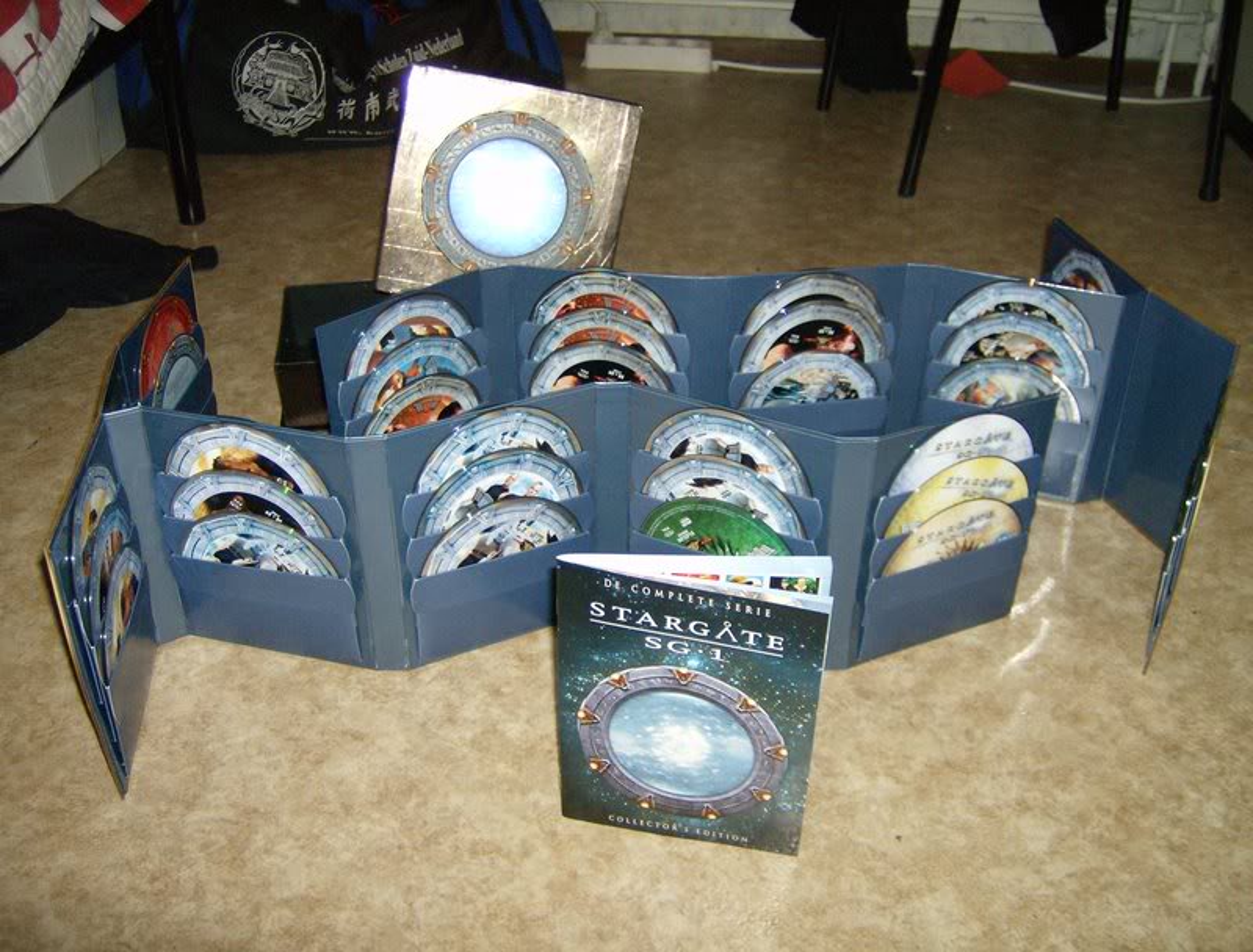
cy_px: 476
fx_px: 1309
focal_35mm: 36
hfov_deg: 51.1
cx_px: 626
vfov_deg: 40.0
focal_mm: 6
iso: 200
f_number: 2.8
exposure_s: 1/60
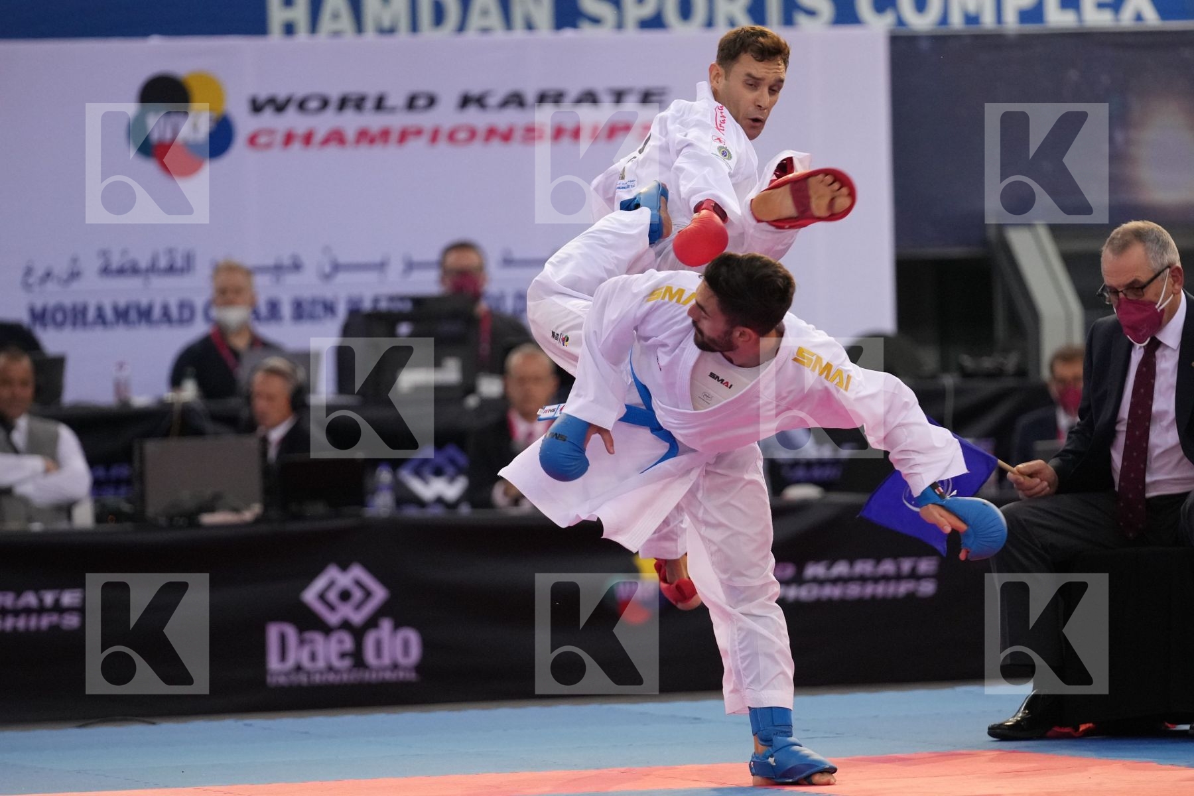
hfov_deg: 6.9
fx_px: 9949
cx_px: 597
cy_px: 398
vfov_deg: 4.6
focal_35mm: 300
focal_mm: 200
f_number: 2.8
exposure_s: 1/1000
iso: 2500
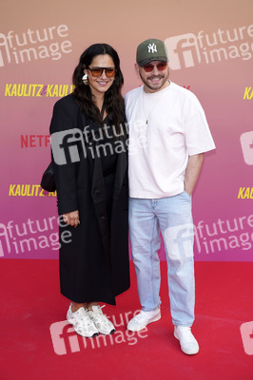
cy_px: 190
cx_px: 126
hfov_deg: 26.4
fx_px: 539
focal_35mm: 51
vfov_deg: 38.9
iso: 320
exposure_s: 1/160
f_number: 5.6
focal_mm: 51
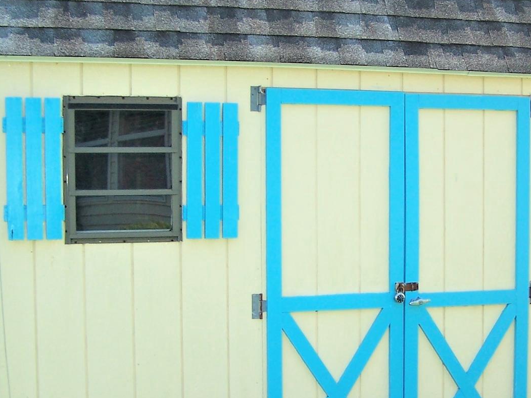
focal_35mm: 74
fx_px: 1136
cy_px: 262
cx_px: 360
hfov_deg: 26.2
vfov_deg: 19.9
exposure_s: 1/750
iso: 80
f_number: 2.8
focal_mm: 6.3
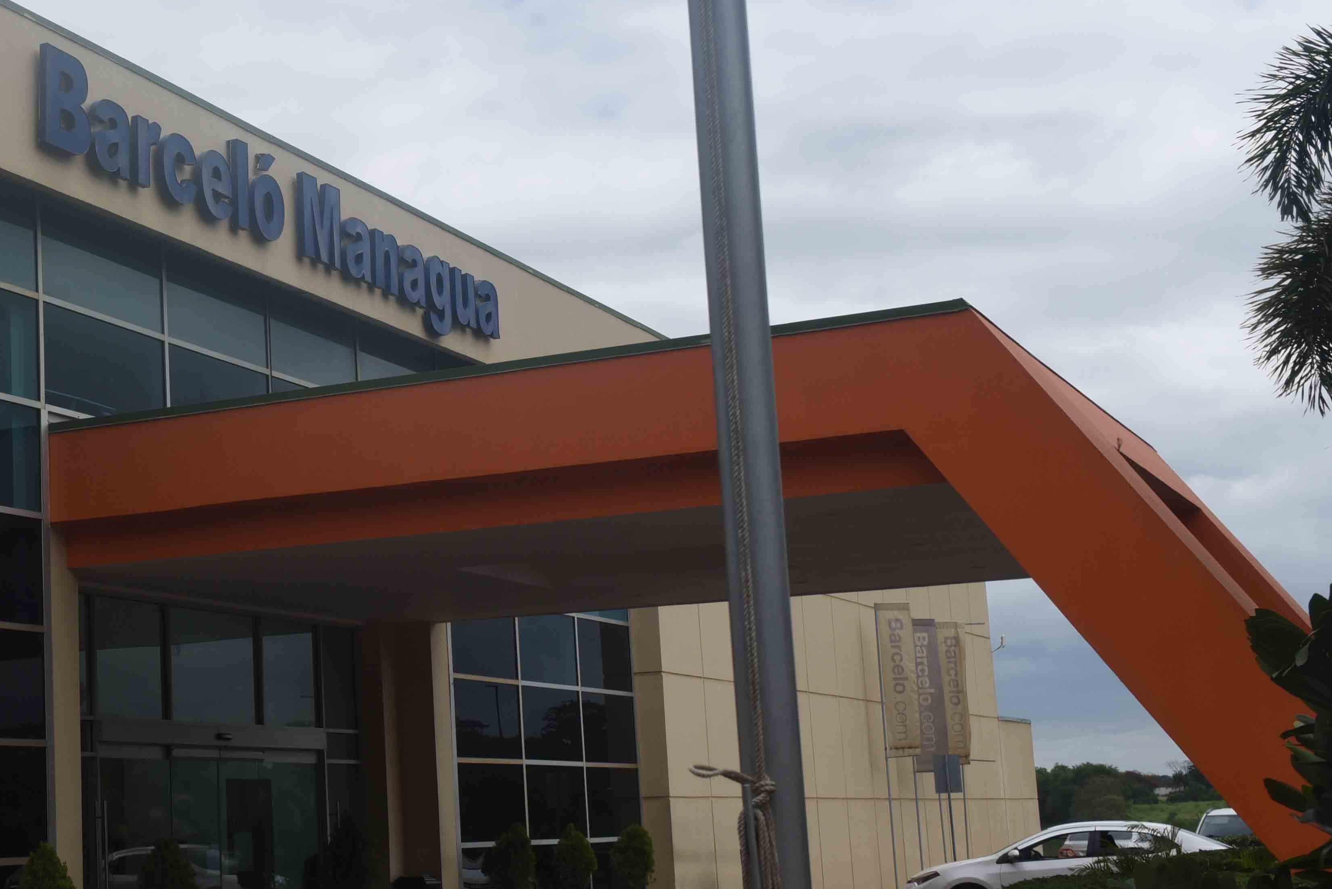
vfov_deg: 21.3
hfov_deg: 30.4
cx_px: 206
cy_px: 421
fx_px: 2369
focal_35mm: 64
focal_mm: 35
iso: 500
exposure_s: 1/400
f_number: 8
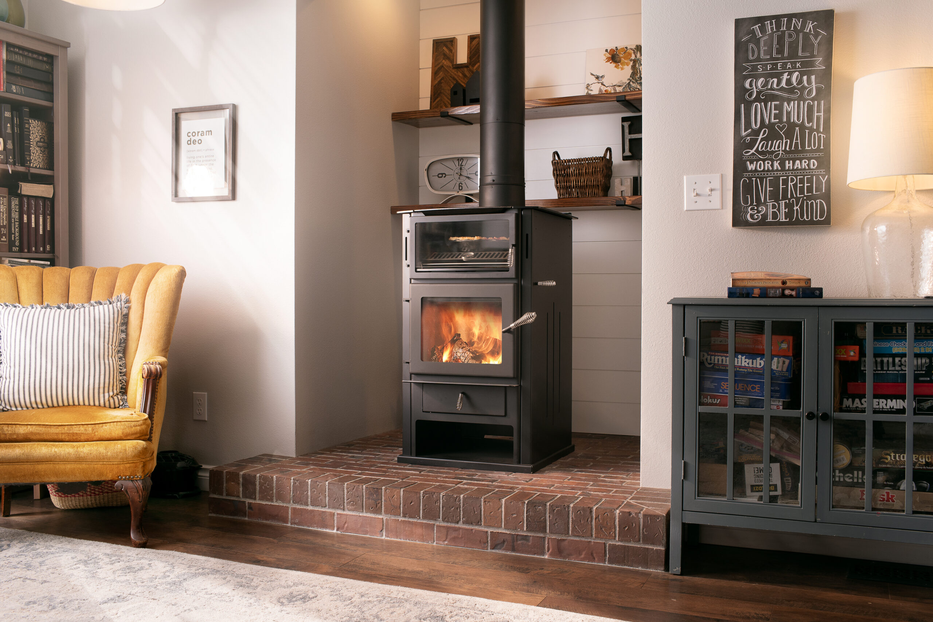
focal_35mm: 35
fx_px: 907
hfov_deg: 54.4
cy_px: 311
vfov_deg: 37.9
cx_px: 466
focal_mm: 35
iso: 400
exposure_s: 1/50
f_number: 8
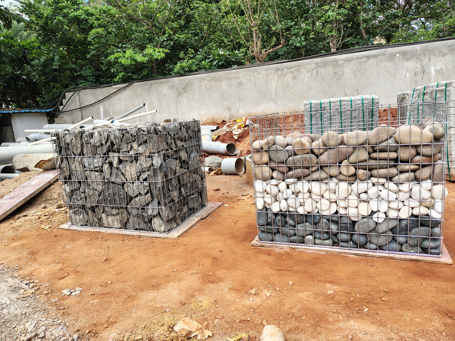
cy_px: 170
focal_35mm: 24
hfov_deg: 71.6
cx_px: 228
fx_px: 315
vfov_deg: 56.8
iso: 100
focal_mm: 5.56
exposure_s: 1/361
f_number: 1.8
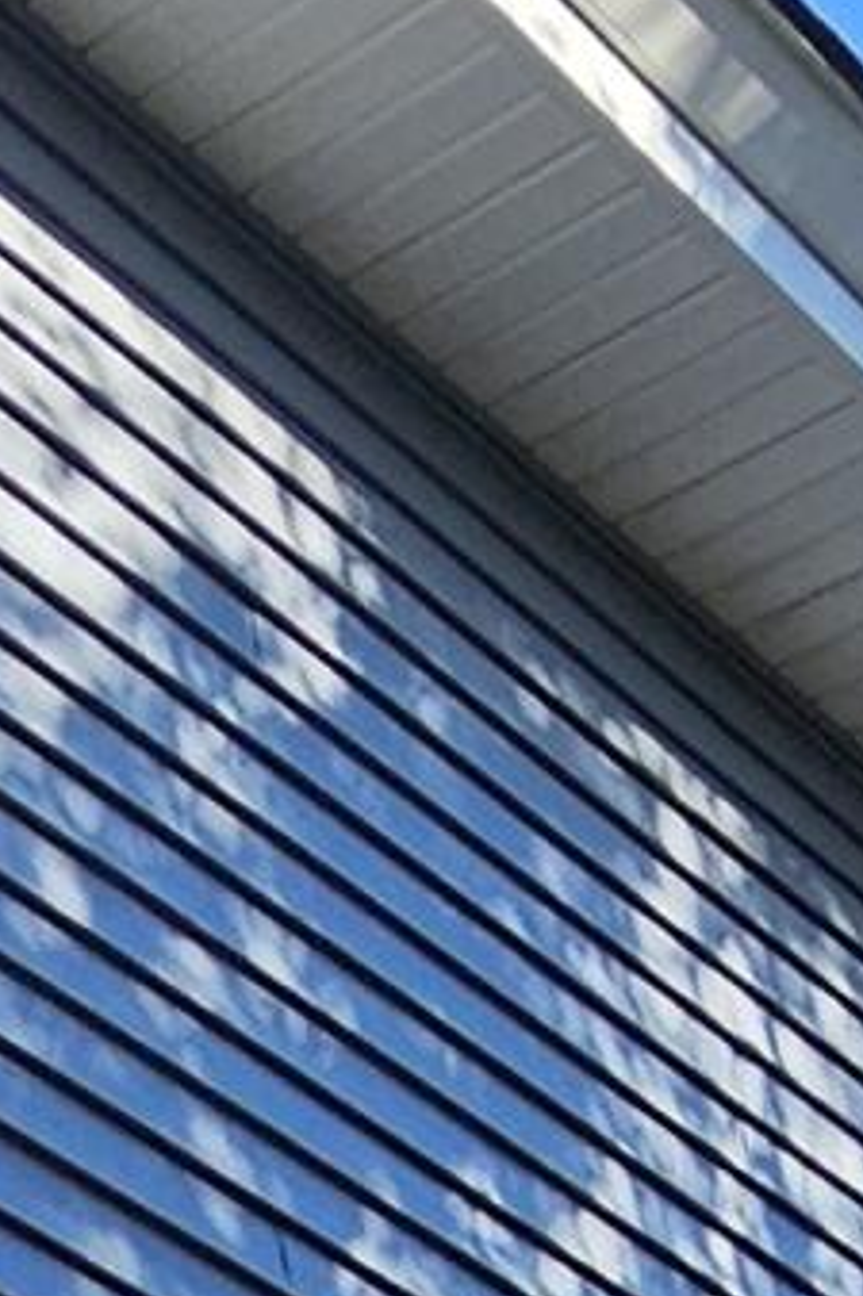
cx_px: 134
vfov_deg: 14.6
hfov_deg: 11.4
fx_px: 4319
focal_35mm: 120
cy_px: 2446
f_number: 2.2
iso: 50
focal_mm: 2.2
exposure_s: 1/1232
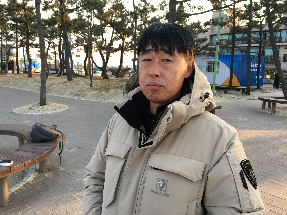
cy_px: 108
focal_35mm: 29
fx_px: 240
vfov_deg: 48.2
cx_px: 144
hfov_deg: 61.7
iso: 25
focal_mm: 4.15
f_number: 2.2
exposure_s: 1/121
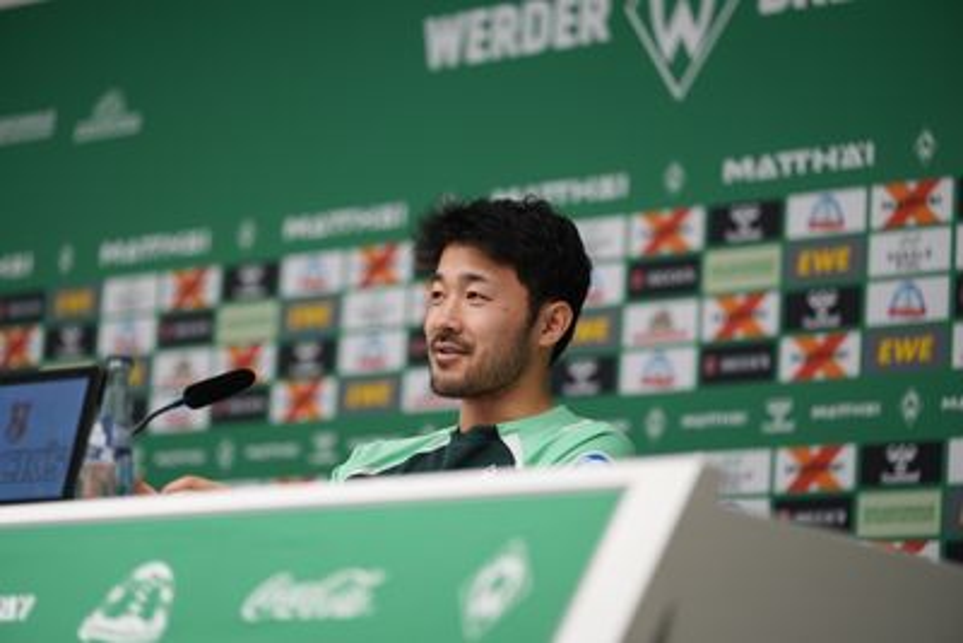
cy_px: 322
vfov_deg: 12.0
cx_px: 482
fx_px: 3050
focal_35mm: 114
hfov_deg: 17.9
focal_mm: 114
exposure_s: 1/320
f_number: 2
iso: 320
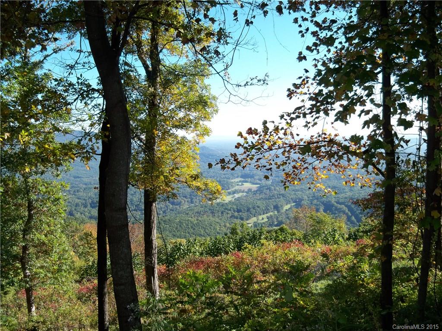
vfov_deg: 40.7
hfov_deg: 52.6
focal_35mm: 35
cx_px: 221
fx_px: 447
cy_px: 166
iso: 64
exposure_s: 1/250
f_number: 3.5
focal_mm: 6.2
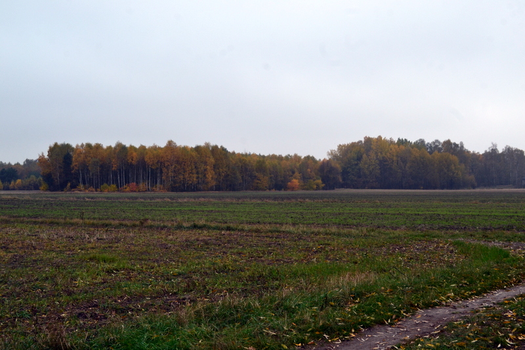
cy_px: 175
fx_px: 613
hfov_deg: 46.4
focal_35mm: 42
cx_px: 262
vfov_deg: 31.9
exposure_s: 1/125
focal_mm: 28
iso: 400
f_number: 9
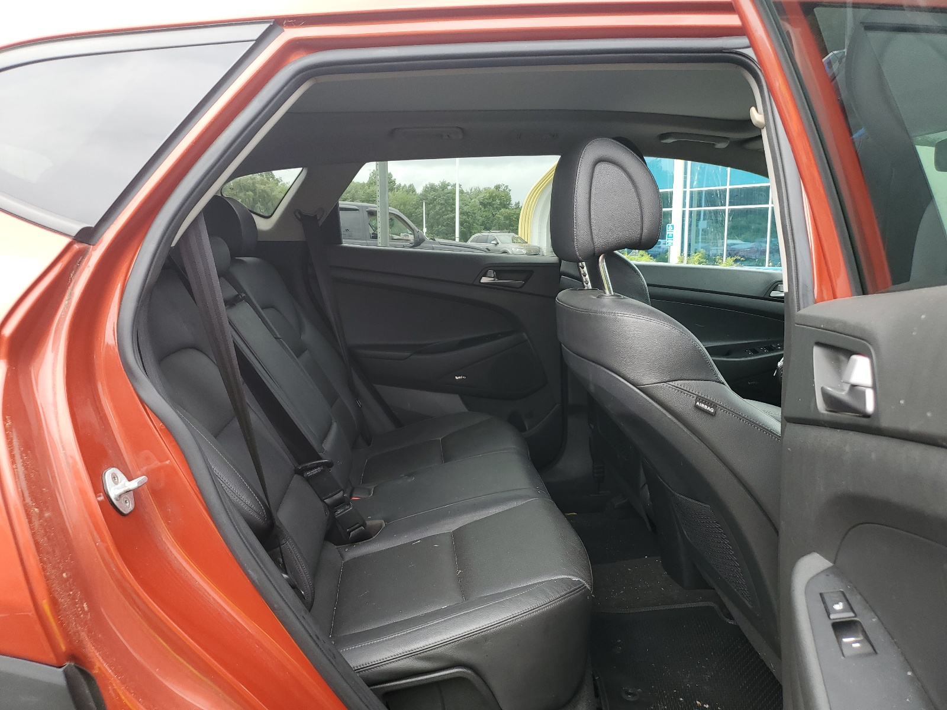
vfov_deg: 53.1
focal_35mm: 26
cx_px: 474
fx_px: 711
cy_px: 355
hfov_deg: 67.3
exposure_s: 1/294
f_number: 1.5
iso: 50
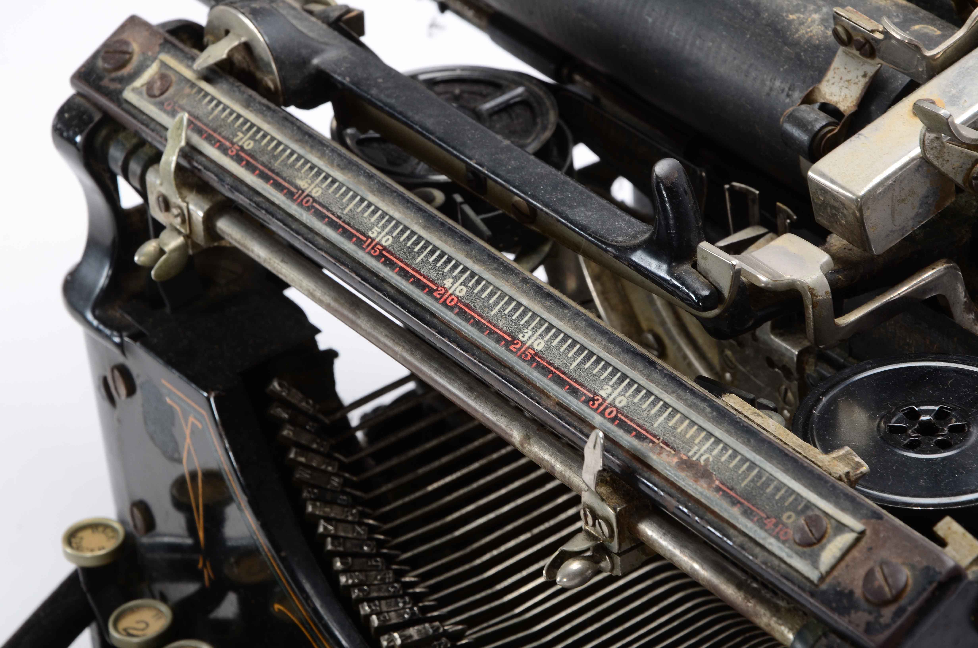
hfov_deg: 13.1
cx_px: 489
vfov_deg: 8.7
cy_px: 324
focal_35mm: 158
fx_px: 4270
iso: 200
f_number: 14
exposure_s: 1/160
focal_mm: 105
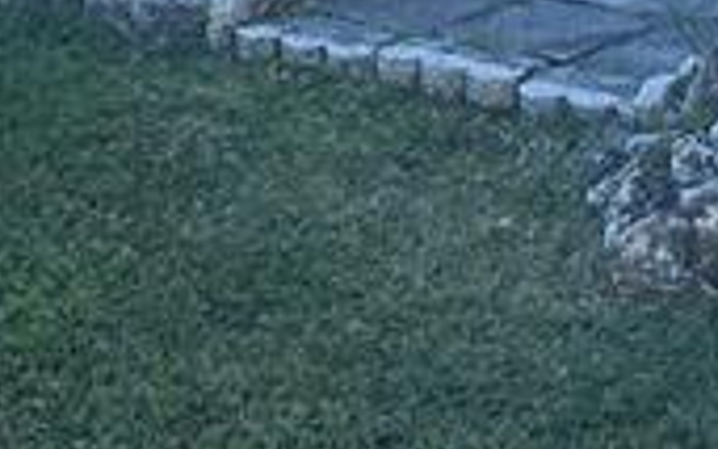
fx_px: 3230
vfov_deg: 7.3
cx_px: 735
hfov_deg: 12.5
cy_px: -722
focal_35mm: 165
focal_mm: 4.25
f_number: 1.8
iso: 32
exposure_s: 1/1585
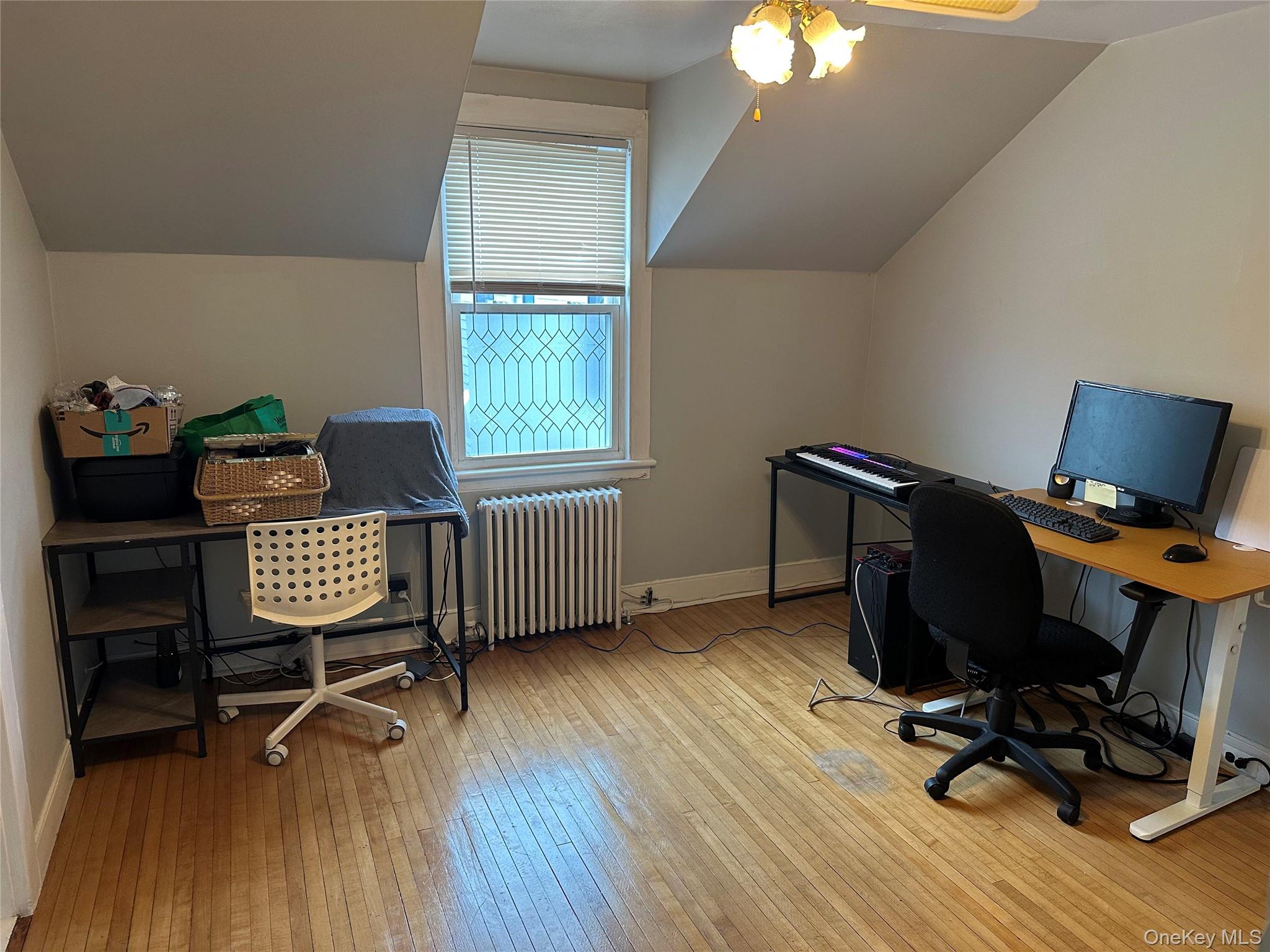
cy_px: 476
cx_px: 635
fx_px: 881
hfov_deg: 71.6
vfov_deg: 56.8
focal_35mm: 24
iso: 200
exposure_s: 1/60
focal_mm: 6.86
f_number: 1.78
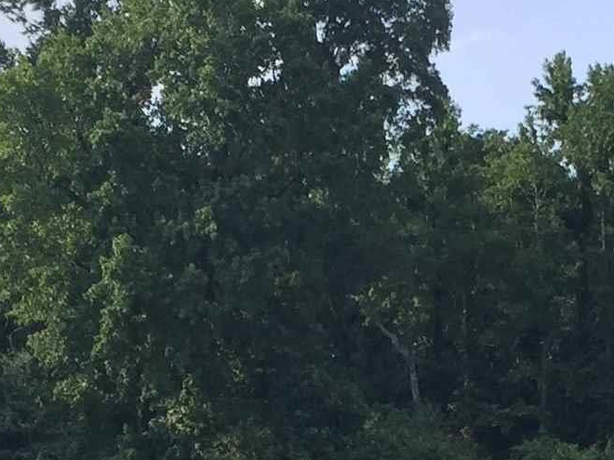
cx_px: 553
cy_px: 739
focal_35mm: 135
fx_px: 2395
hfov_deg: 14.5
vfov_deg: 10.5
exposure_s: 1/1041
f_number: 2.2
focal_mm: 4.15
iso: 32
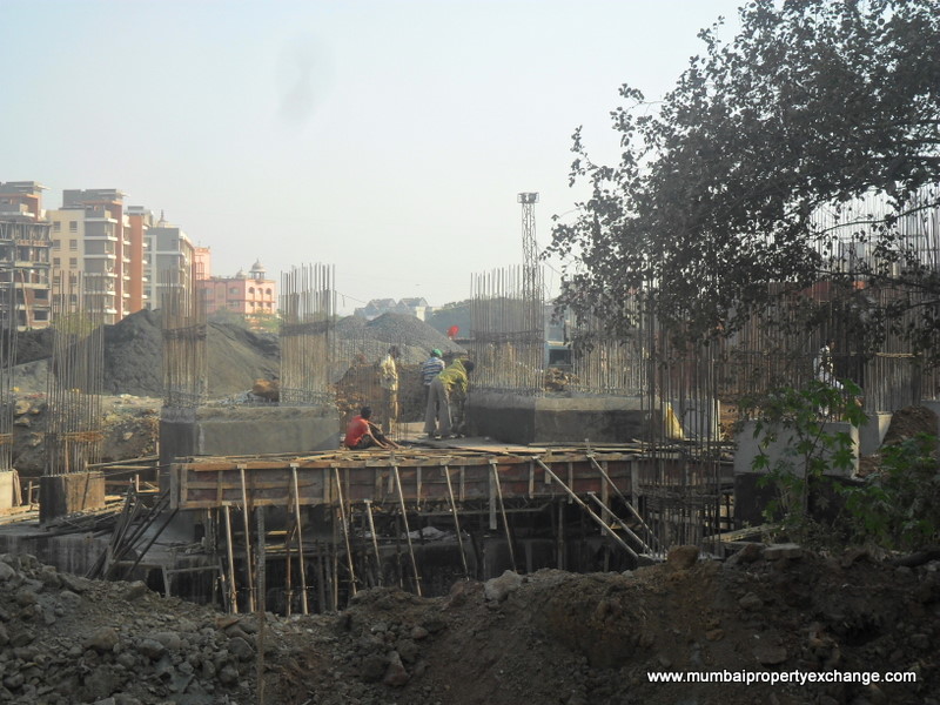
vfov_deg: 23.3
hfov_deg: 30.7
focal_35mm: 63
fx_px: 1711
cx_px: 470
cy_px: 352
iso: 100
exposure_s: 1/180
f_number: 5.6
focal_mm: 11.2
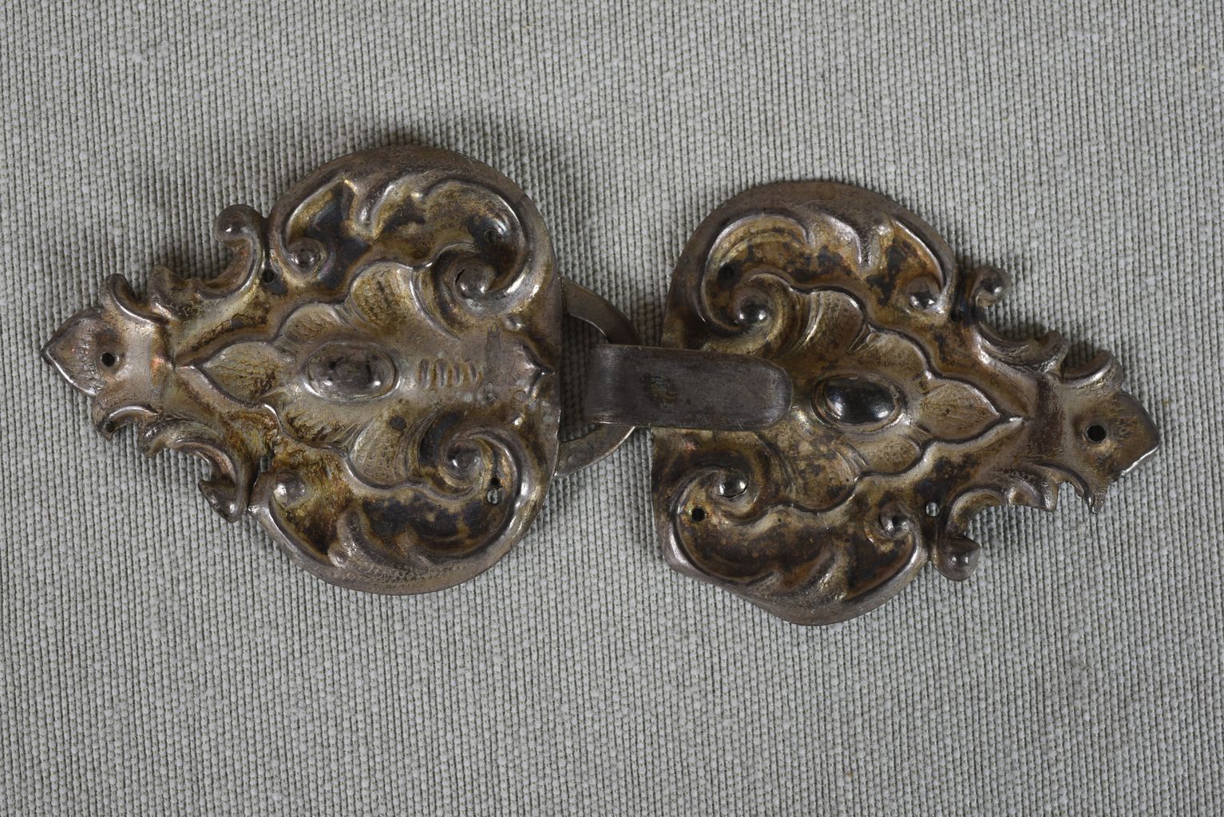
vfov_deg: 22.7
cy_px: 408
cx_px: 612
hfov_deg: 33.4
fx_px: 2041
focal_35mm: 60
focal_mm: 60
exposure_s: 1/1.6
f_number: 13
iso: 100
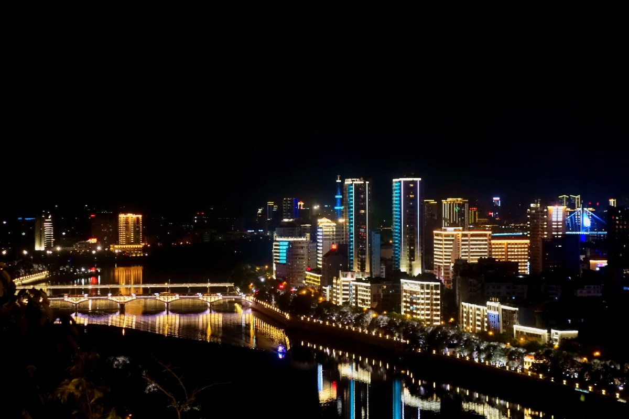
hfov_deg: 22.9
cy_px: 210
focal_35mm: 89
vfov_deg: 15.4
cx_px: 314
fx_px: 1555
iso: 2000
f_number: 4.5
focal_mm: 33.2
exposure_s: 1/13
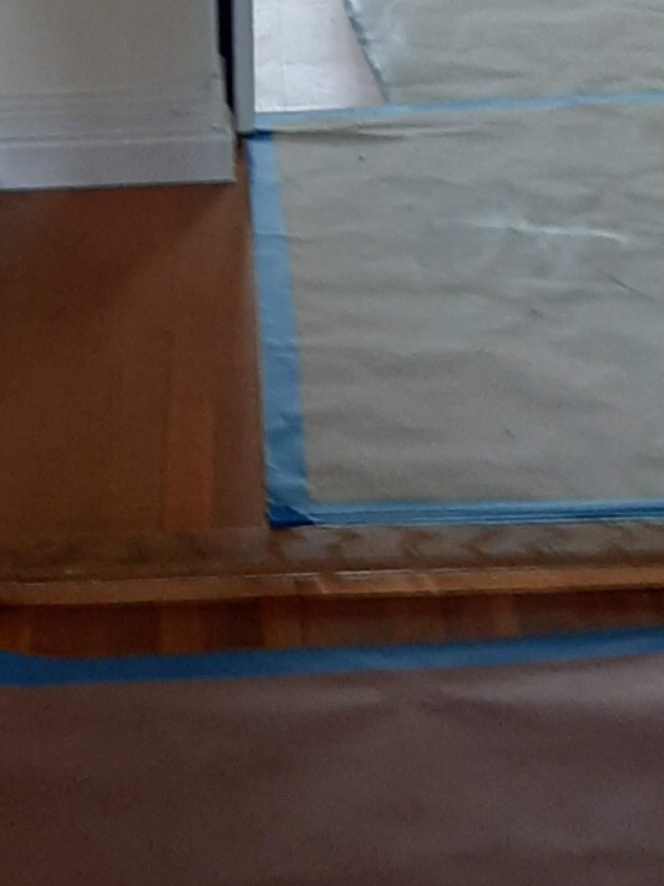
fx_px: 1919
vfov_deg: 24.3
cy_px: -86
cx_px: 238
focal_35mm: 75
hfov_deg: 19.6
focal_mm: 3.93
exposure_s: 1/50
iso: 200
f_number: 1.7
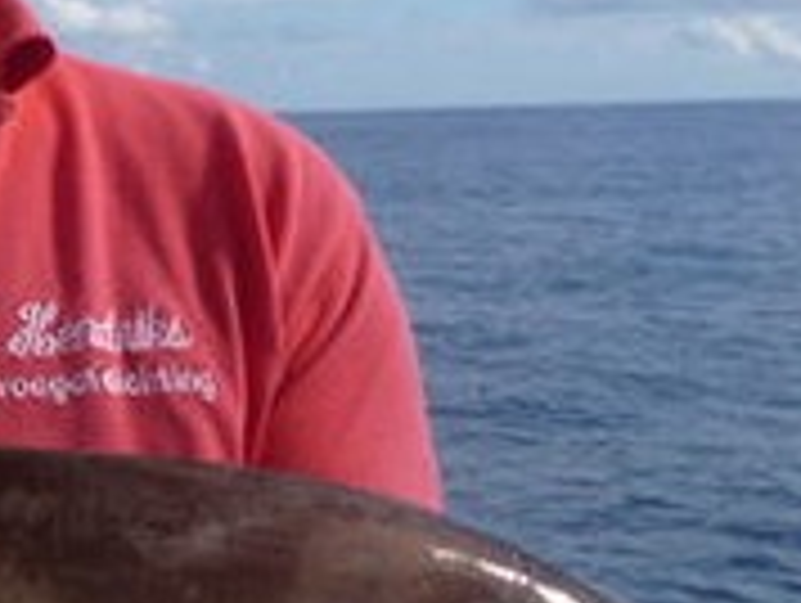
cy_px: 324
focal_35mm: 99
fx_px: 2294
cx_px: -252
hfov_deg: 18.4
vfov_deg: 15.0
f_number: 10
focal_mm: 4.9
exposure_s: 1/160
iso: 100
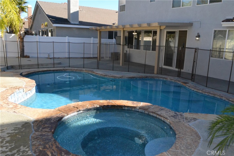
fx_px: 176
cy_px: 78
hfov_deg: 67.4
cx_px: 117
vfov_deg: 47.9
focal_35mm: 27
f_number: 22
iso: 3200
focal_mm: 18
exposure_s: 1/200
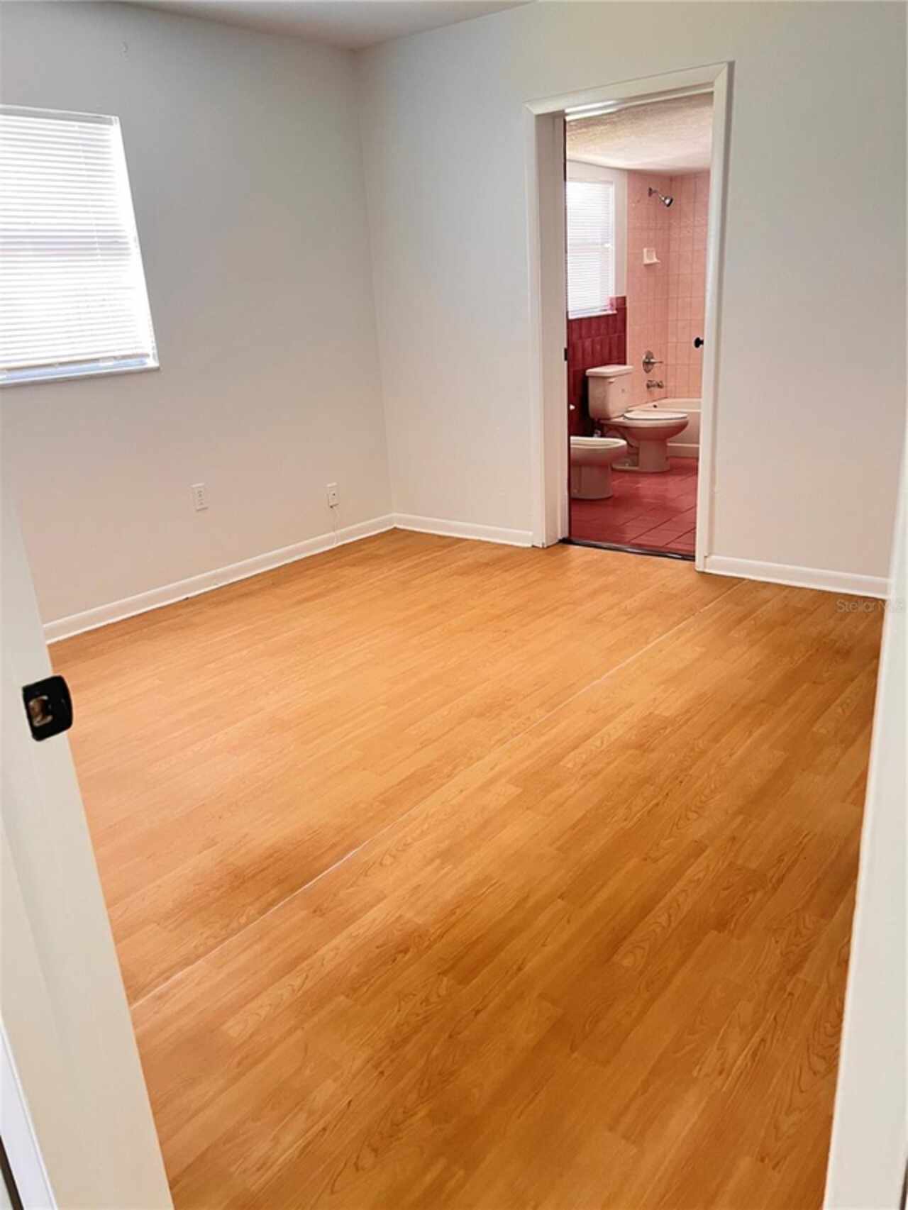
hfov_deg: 53.1
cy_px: 605
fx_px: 909
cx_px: 454
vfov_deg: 67.3
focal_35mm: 26
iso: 400
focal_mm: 5.7
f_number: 1.5
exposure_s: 1/60
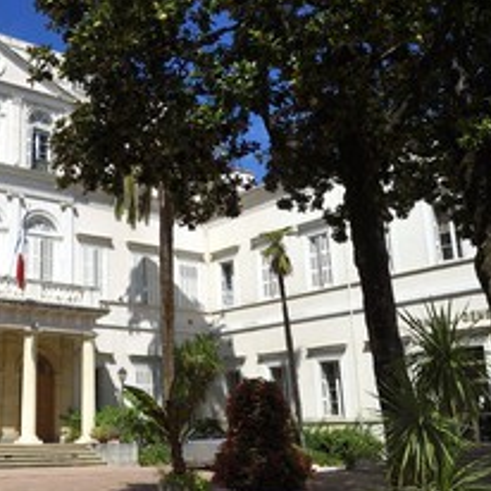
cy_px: 243
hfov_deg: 35.9
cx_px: 79
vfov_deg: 37.6
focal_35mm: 45
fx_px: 722
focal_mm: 26
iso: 200
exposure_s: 1/200
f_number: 16
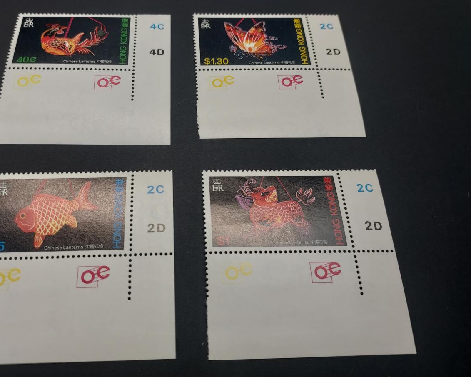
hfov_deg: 60.1
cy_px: 177
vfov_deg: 50.0
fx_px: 404
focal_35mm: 29
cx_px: 194
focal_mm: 4.6
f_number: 1.8
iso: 40
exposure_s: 1/50
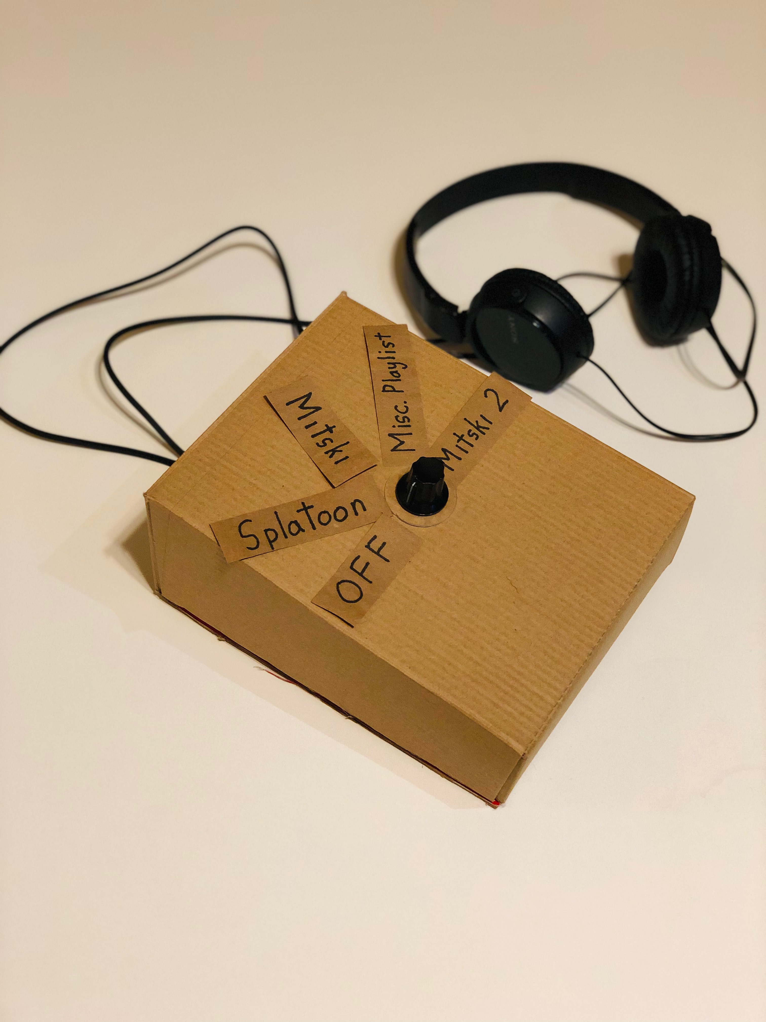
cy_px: 511
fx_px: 1534
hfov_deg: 28.0
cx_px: 383
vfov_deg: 36.8
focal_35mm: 52
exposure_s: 1/30
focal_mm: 6
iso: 100
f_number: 2.4
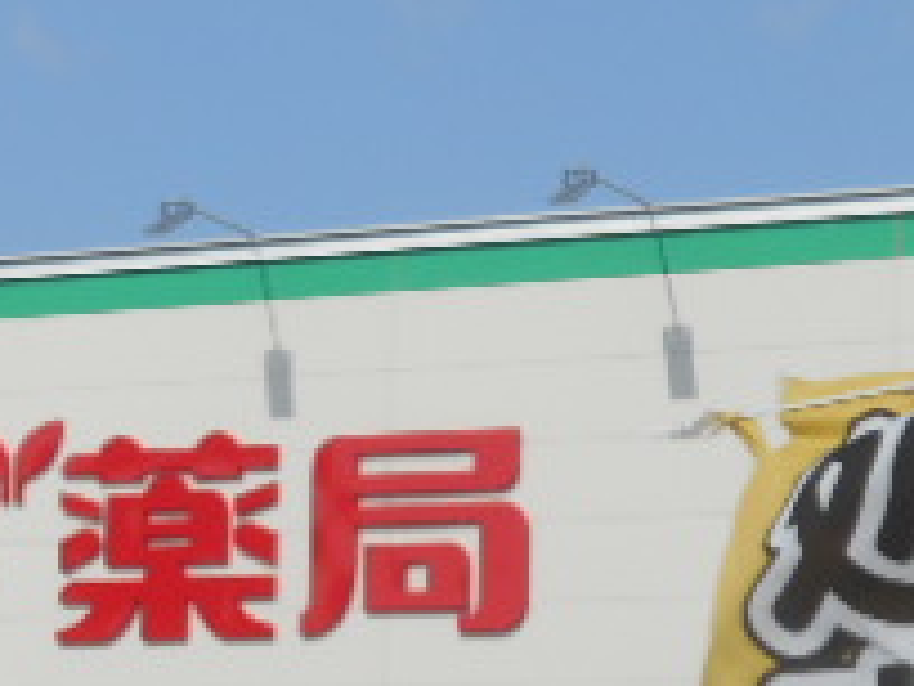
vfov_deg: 8.2
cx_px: -269
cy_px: 278
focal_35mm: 182
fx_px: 4806
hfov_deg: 10.6
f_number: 4.9
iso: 80
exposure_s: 1/800
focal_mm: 10
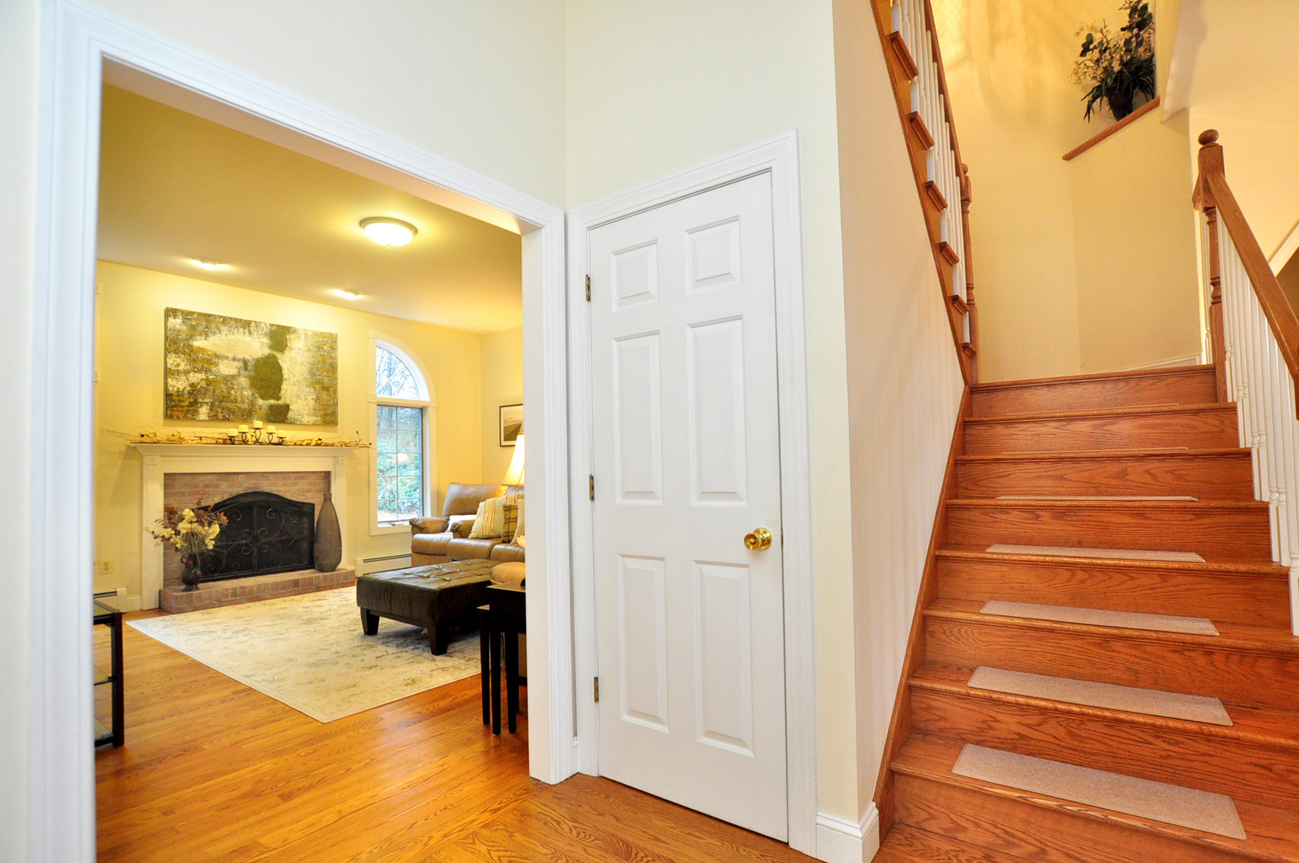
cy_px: 443
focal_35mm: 16
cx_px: 684
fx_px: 577
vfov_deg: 73.6
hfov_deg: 96.7
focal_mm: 10
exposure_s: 1/30
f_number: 4.5
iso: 1000
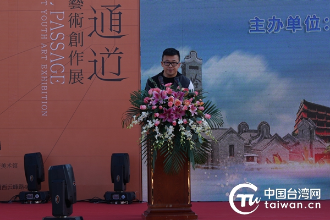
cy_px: 110
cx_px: 165
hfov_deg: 19.5
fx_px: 962
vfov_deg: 13.0
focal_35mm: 105
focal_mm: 105
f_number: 7.1
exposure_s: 1/100
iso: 100
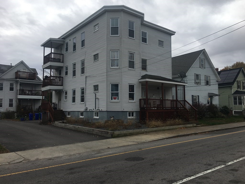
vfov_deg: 48.2
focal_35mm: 29
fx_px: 205
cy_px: 92
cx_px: 122
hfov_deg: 61.7
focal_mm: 4.15
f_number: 2.2
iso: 25
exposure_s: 1/1026
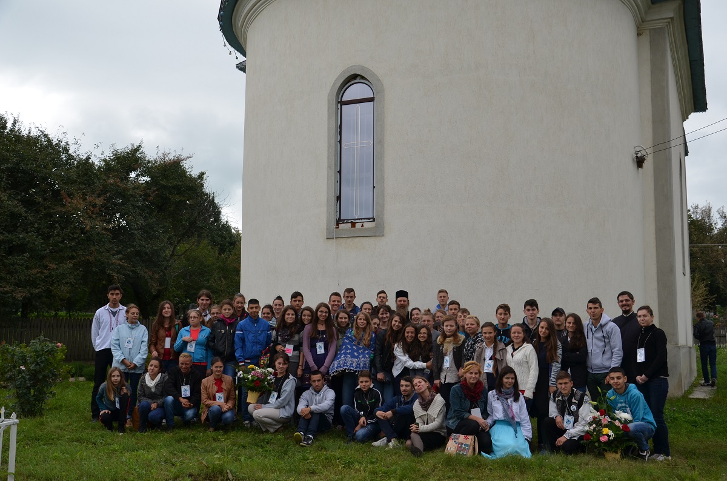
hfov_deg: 49.7
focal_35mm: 39
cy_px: 240
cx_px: 364
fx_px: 786
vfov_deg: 34.0
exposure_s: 1/160
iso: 200
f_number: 6.3
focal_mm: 26
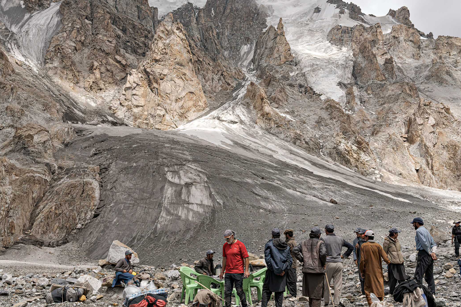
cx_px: 225
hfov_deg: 51.9
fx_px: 474
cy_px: 145
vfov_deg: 35.9
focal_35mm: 37
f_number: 8
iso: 100
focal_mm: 32
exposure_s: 1/320
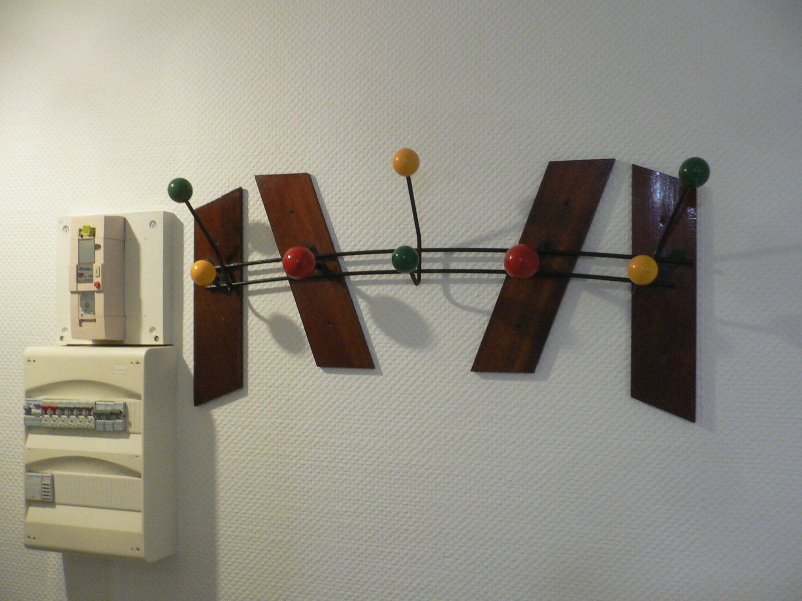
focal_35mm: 35
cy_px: 300
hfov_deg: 52.6
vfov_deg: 40.7
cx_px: 401
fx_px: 811
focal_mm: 5.8
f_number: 2.8
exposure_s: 1/15
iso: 200
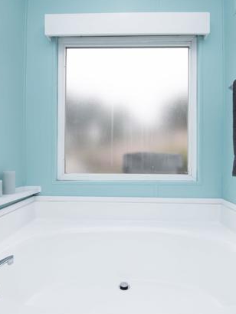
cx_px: 126
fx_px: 191
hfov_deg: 63.4
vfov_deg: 79.0
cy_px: 158
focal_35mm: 21
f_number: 7.1
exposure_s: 1/125
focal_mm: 14
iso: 320
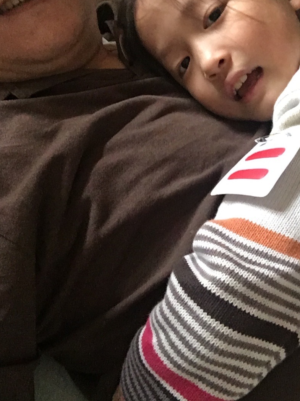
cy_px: 168
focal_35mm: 22
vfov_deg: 75.8
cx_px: 194
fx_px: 254
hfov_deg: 60.0
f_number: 2.2
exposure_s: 1/17
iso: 640
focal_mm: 2.65
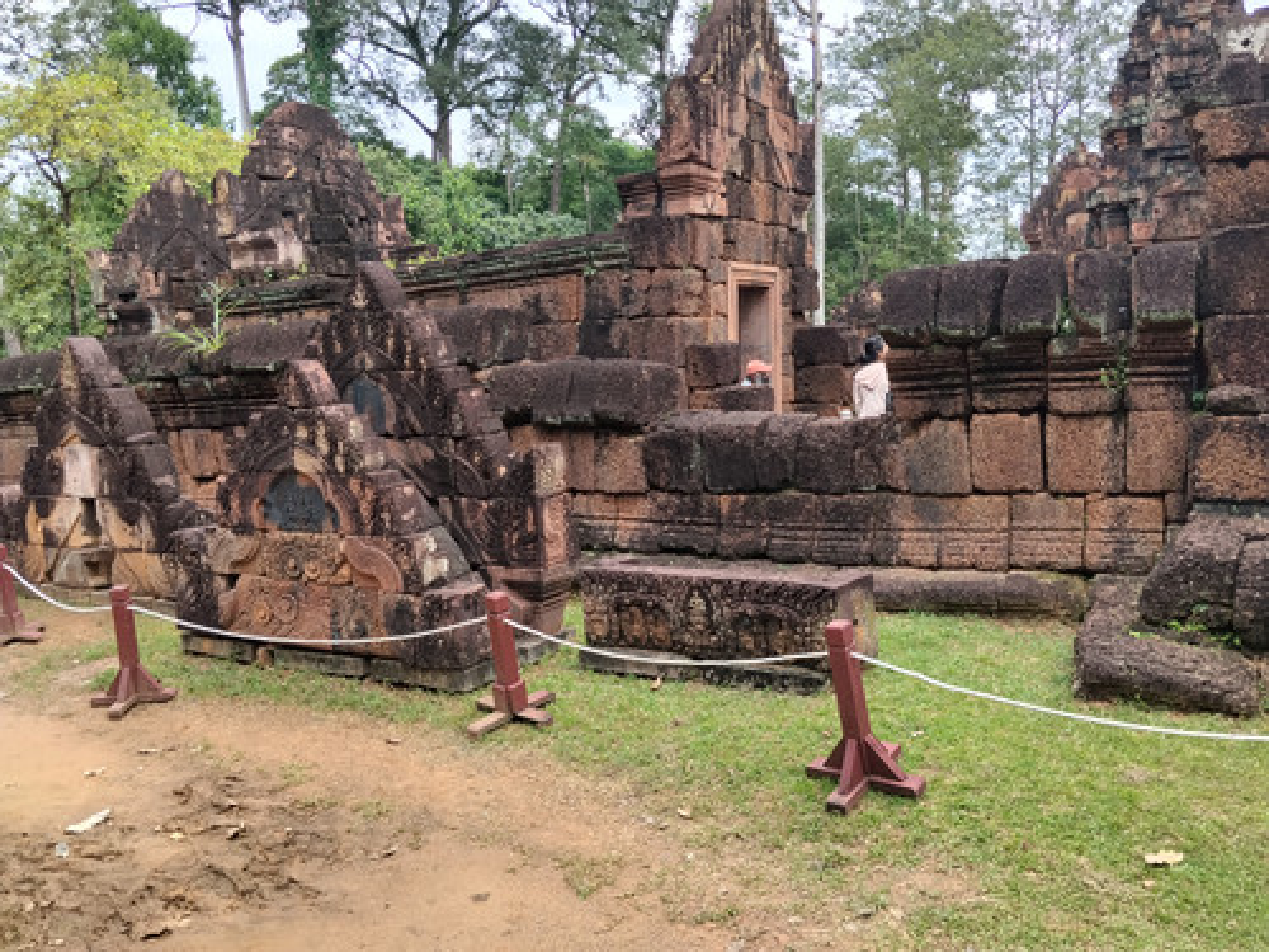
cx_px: 634
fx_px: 1063
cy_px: 476
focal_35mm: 29
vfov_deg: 48.2
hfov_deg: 61.7
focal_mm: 4.22
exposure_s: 1/417
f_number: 1.8
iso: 50
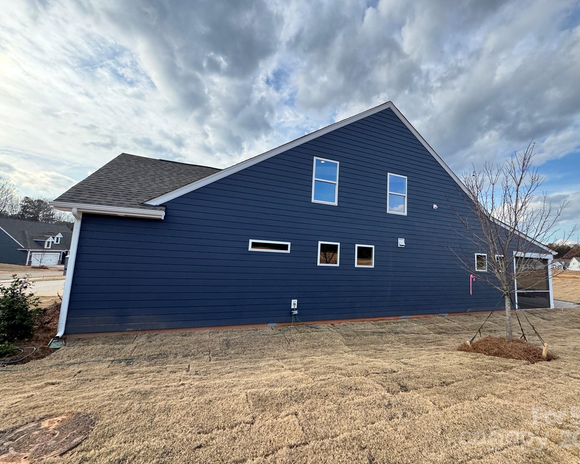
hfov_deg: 96.5
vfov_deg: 84.0
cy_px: 226
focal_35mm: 15
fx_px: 257
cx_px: 317
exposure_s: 1/356
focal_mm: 2.22
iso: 40
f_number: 2.2
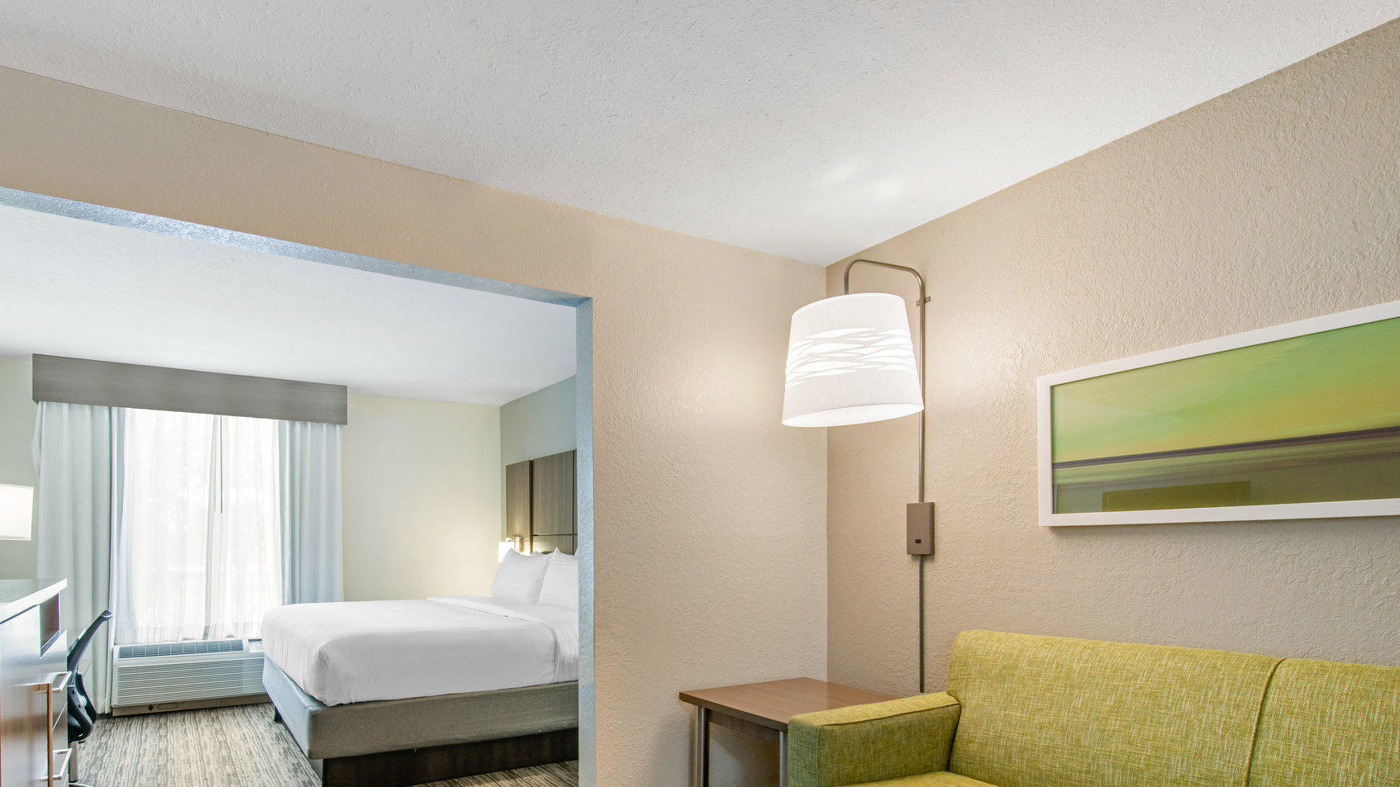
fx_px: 705
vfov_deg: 56.7
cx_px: 563
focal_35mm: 19
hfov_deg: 88.5
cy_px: 545
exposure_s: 1/15
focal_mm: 15
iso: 400
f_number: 11
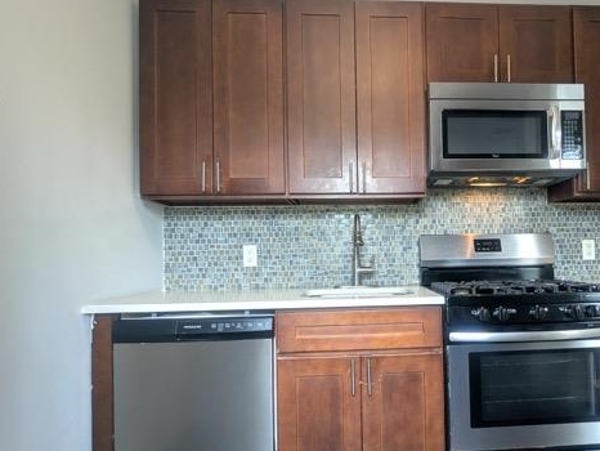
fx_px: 382
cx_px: 377
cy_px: 250
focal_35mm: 22
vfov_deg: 61.0
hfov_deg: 75.0
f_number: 2.2
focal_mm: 2.35
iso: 85
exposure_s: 1/60
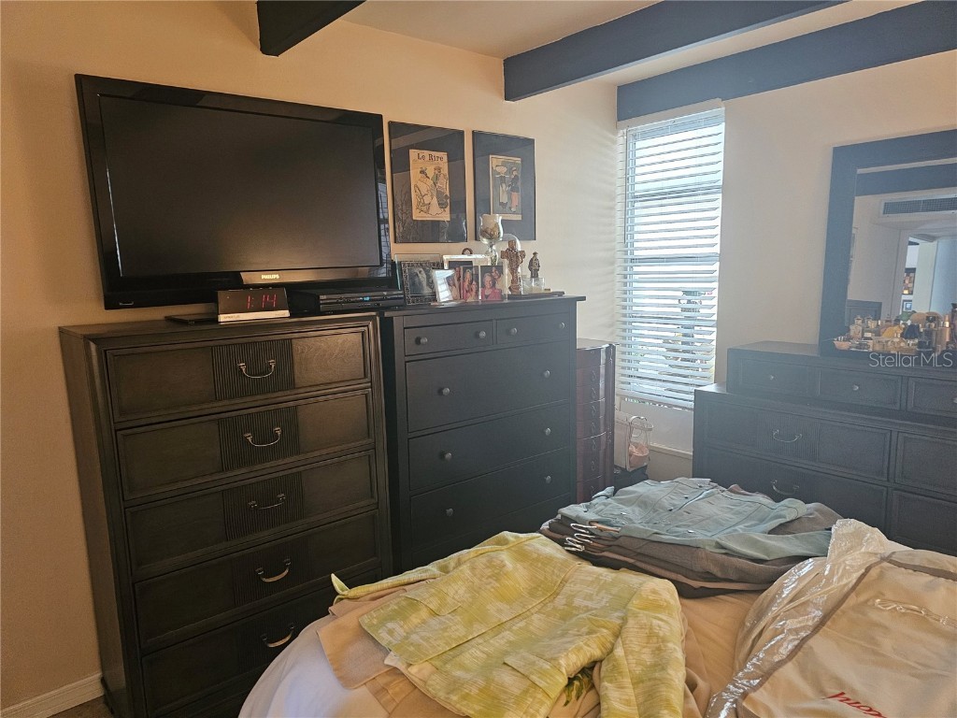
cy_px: 359
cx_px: 478
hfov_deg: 73.9
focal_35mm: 23
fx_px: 636
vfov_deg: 58.9
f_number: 1.7
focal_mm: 6.3
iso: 640
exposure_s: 1/60
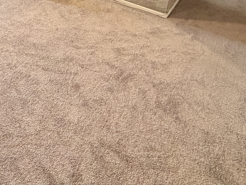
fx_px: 277
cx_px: -5
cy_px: -58
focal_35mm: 39
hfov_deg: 41.1
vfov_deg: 29.4
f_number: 2.2
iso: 250
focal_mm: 2.22
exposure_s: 1/60
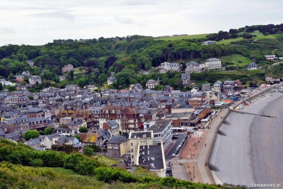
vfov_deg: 25.8
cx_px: 142
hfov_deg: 37.8
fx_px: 413
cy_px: 94
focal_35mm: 52
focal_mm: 35
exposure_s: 1/250
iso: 400
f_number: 8
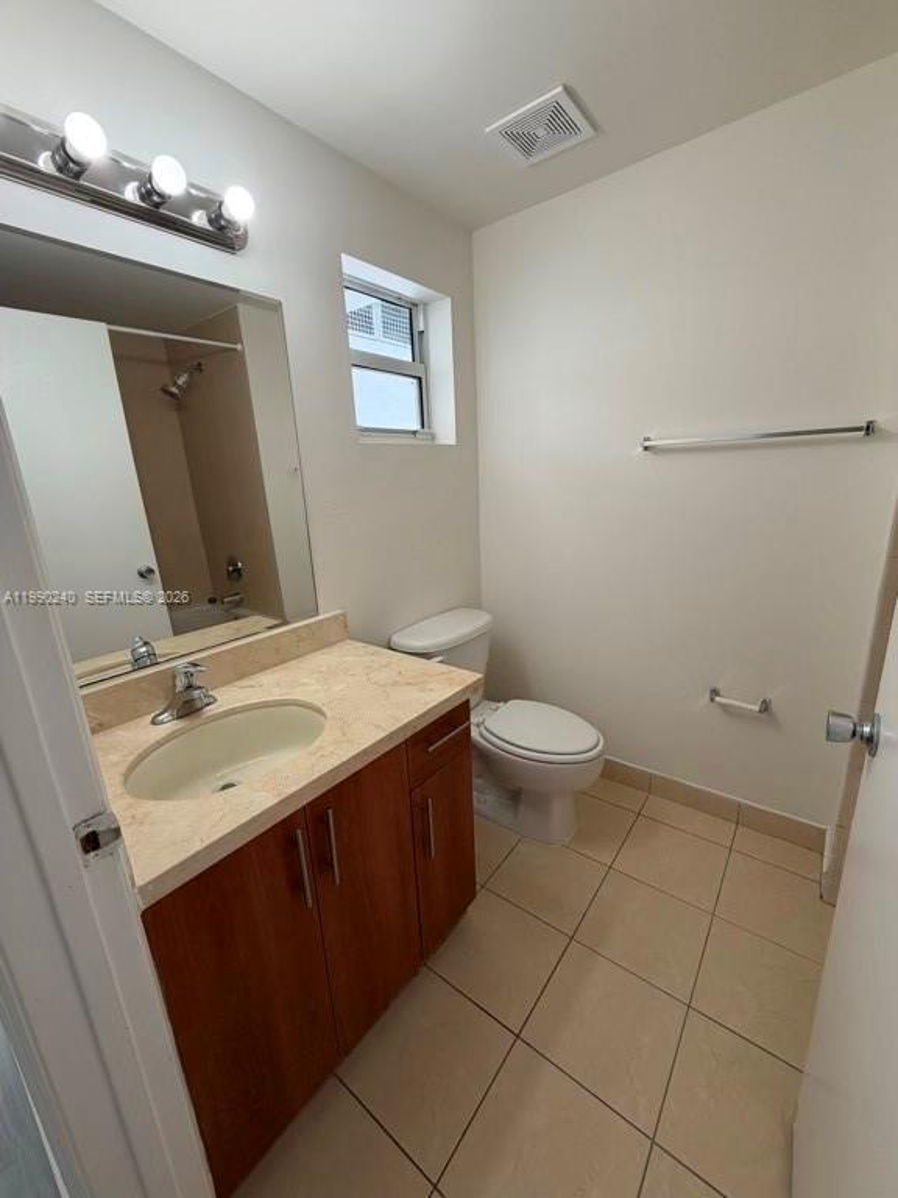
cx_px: 449
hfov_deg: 85.7
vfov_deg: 102.1
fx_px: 484
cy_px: 599
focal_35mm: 14
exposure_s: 1/120
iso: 50
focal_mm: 2.22
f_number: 2.2
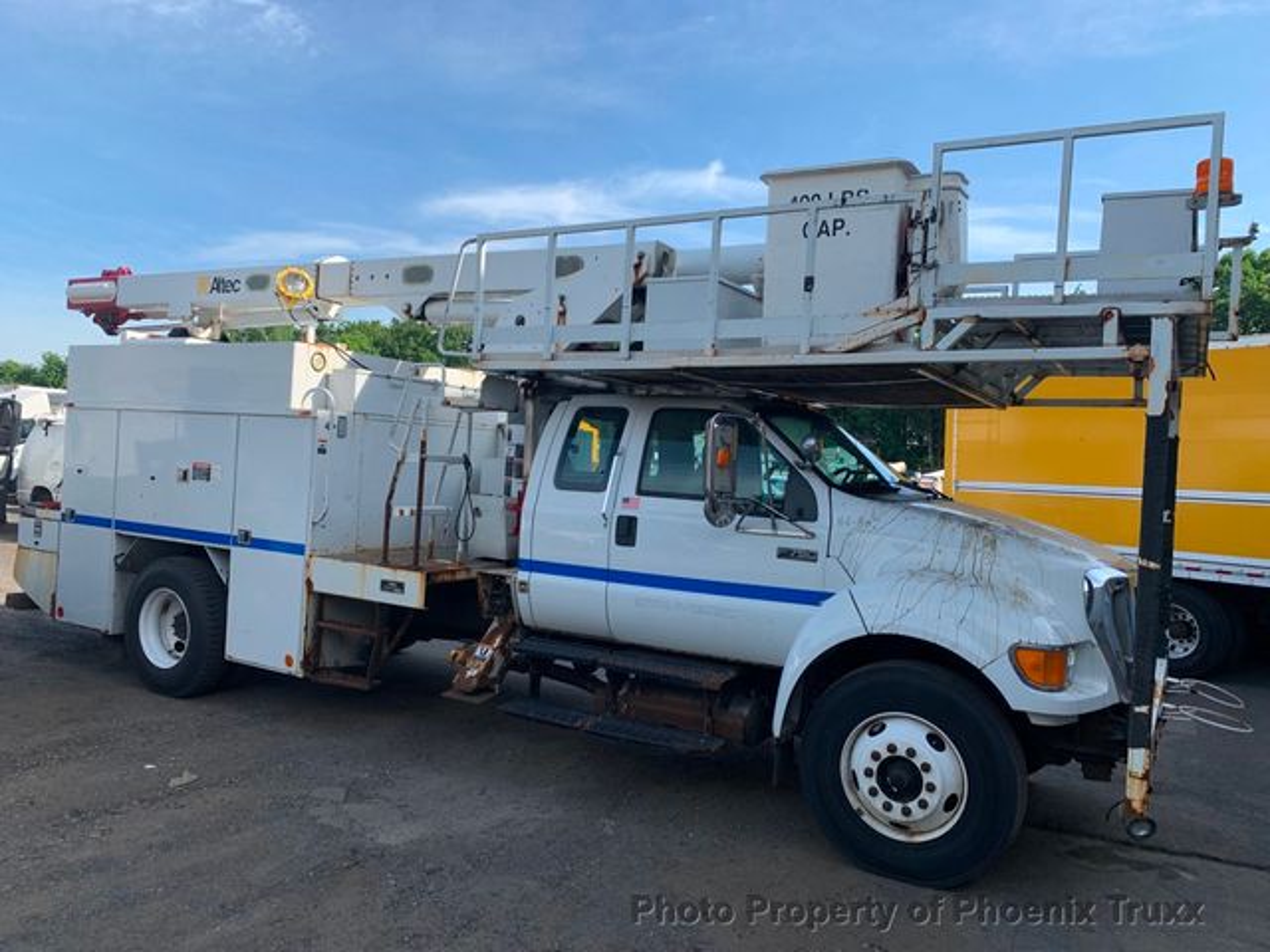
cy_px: 476
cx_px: 635
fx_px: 954
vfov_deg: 53.1
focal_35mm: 26
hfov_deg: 67.3
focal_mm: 4.25
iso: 25
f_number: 1.8
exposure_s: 1/1314
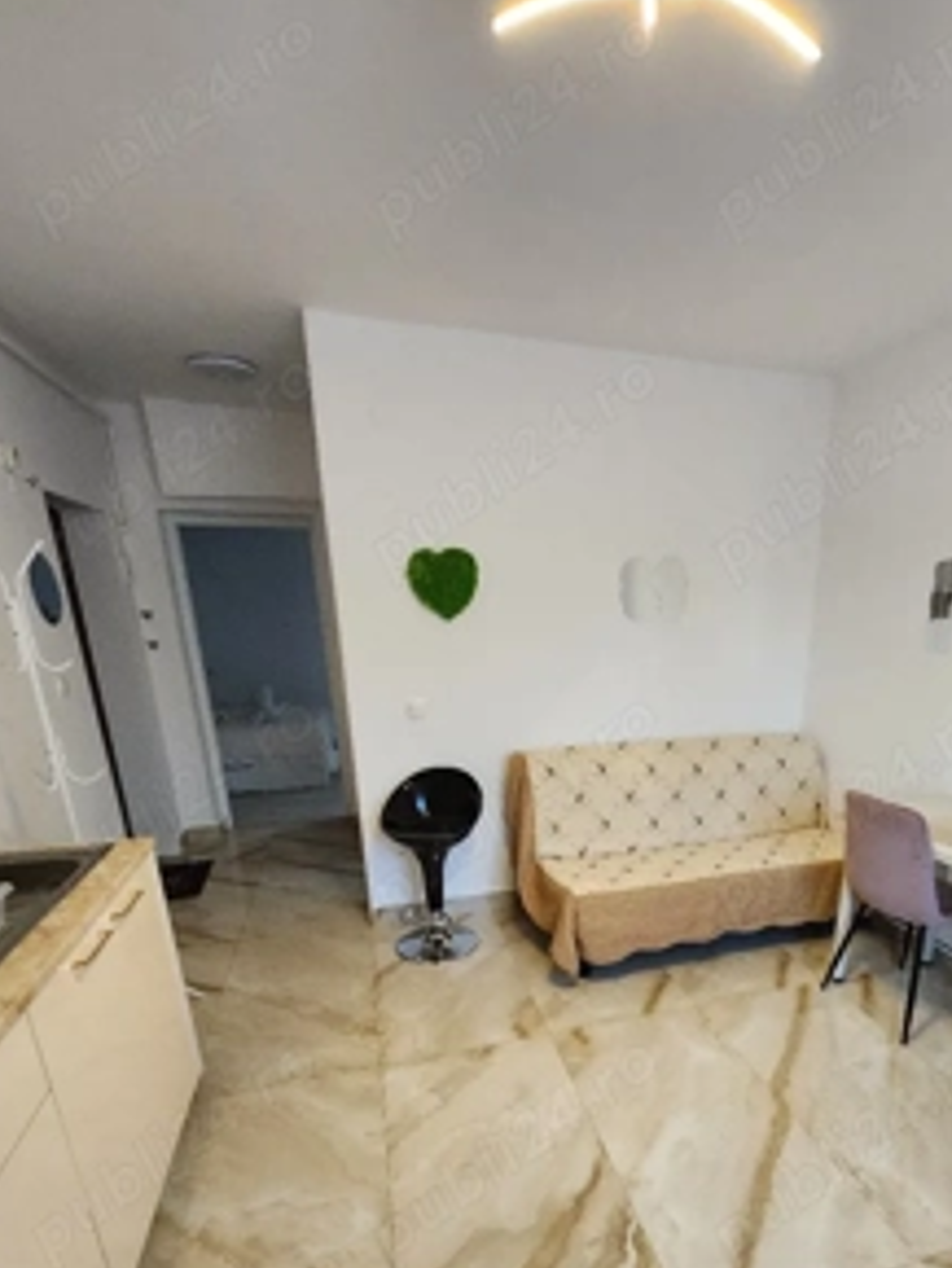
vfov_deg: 84.3
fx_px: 660
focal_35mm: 18
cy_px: 860
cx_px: 601
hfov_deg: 70.4
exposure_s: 1/50.3
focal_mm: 1.74
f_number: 2.2
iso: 250
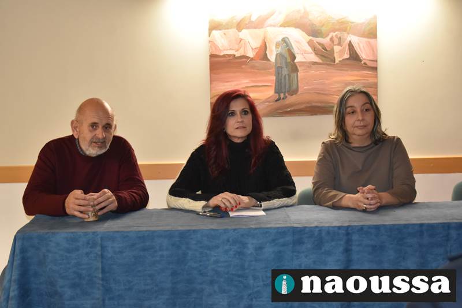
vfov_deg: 18.9
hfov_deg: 28.1
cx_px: 231
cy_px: 154
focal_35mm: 72
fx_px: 924
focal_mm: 48
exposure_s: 1/125
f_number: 5.3
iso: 1600
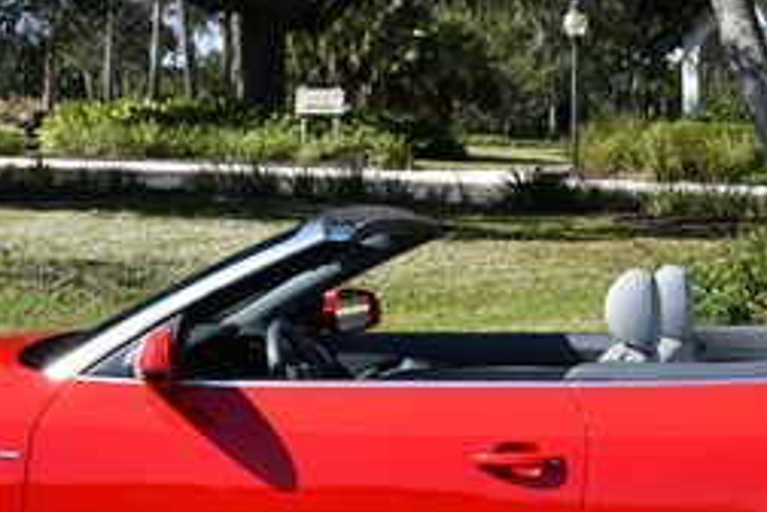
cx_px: 463
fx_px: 2493
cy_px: 259
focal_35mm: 117
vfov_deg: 11.7
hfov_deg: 17.5
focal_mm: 23
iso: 110
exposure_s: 1/250
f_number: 8
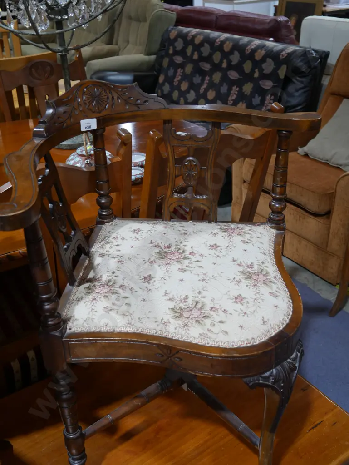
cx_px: 174
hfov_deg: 37.8
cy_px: 232
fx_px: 510
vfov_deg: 49.0
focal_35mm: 38
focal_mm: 19
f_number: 4.1
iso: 400
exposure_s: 1/60
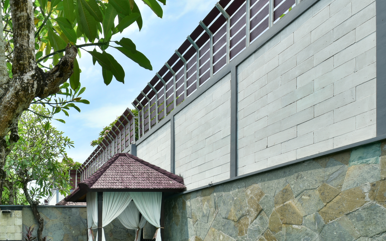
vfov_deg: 39.6
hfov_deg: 54.5
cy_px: 238
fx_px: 295
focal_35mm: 28
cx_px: 15
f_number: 13
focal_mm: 14
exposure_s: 1/40
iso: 100
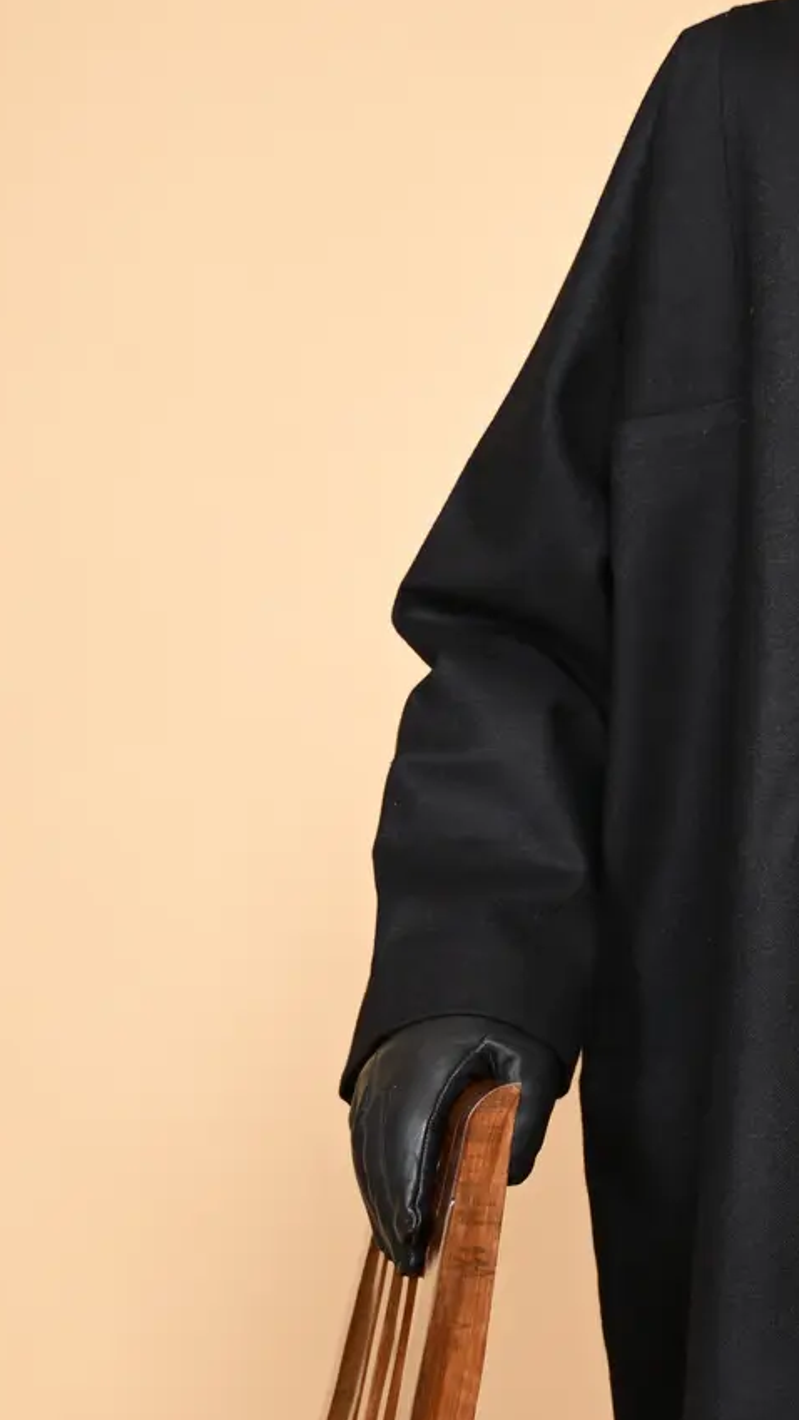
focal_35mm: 132
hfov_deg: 9.2
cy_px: 1057
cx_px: 679
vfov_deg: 16.2
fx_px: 4973
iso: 100
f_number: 2.8
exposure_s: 1/160
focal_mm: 42
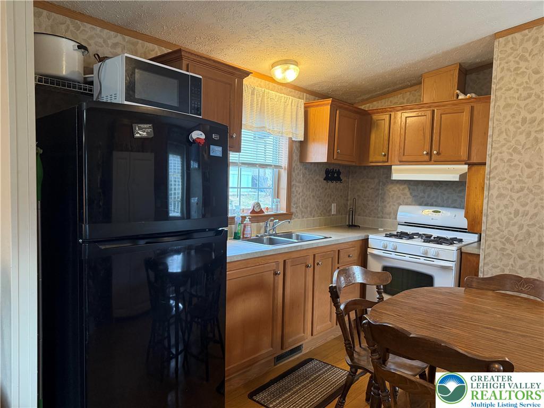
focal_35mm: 24
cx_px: 272
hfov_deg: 71.6
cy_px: 204
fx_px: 377
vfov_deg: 56.8
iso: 320
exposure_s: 1/60
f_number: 1.78
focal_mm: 6.76
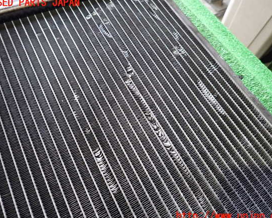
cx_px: 139
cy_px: 110
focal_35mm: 27
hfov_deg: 64.0
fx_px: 217
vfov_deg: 53.2
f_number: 2
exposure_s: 1/30
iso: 500
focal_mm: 4.5
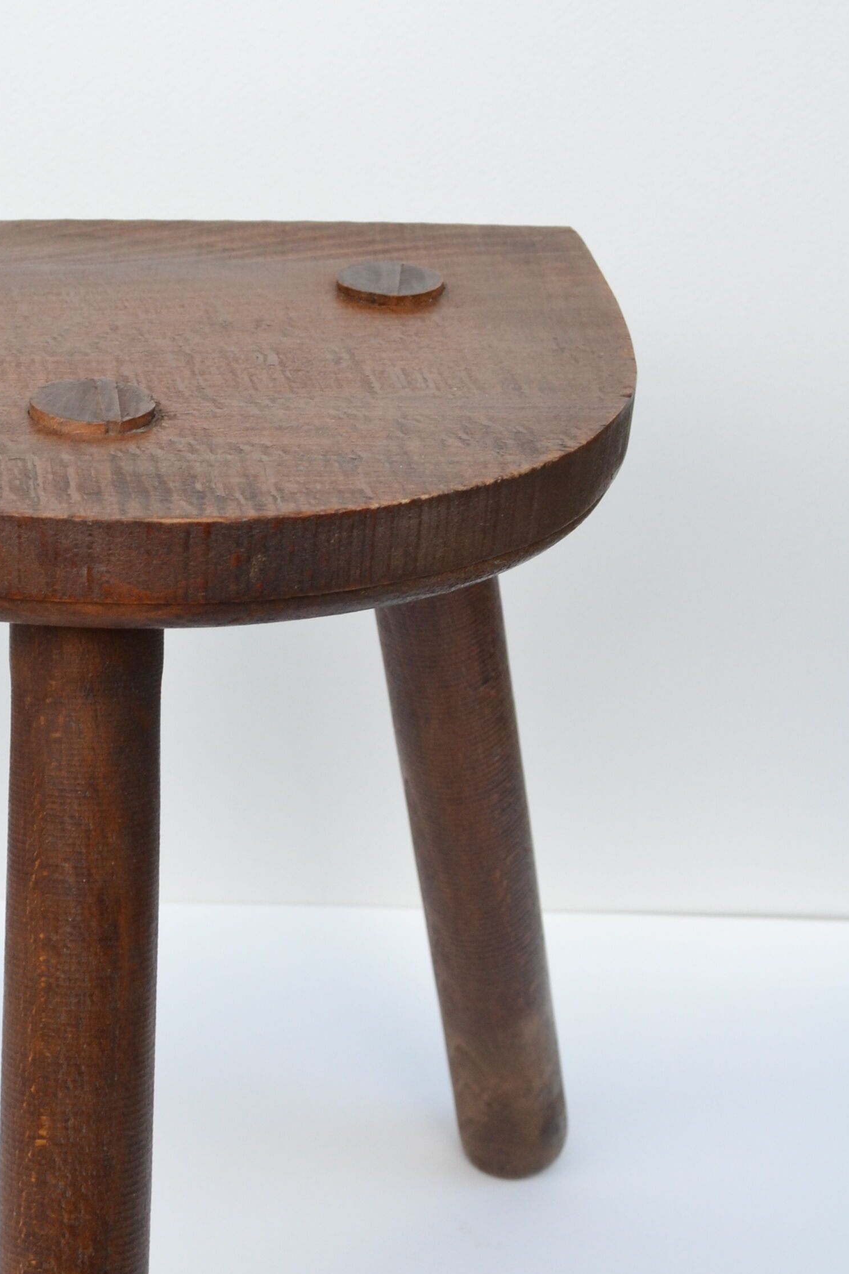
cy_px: 763
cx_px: 60
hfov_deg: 18.1
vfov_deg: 27.3
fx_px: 2618
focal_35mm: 74
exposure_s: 1/160
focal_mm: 24
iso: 400
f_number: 6.3
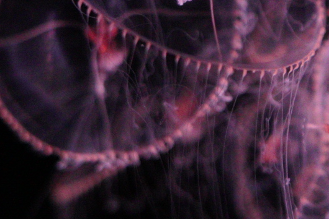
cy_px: 116
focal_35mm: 412
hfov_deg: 5.0
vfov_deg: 3.3
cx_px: 393
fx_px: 3767
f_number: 2.8
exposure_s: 1/160
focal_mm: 90
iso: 6400
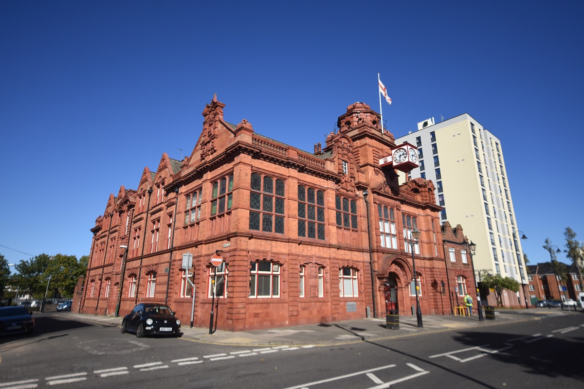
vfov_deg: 59.5
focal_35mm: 21
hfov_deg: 81.2
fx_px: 341
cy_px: 194
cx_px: 292
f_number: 4.8
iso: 400
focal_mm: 14
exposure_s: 1/3200
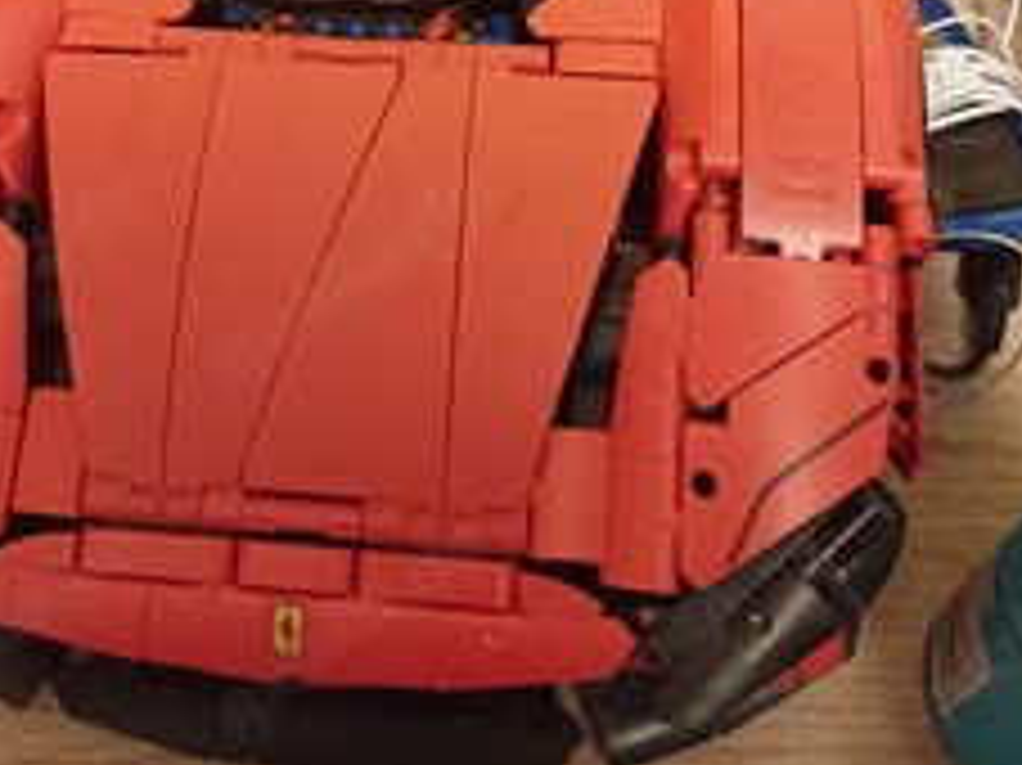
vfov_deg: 30.2
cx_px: 446
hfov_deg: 42.9
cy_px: -27
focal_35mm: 44
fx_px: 1298
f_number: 1.8
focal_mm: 4.65
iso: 640
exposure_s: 1/20
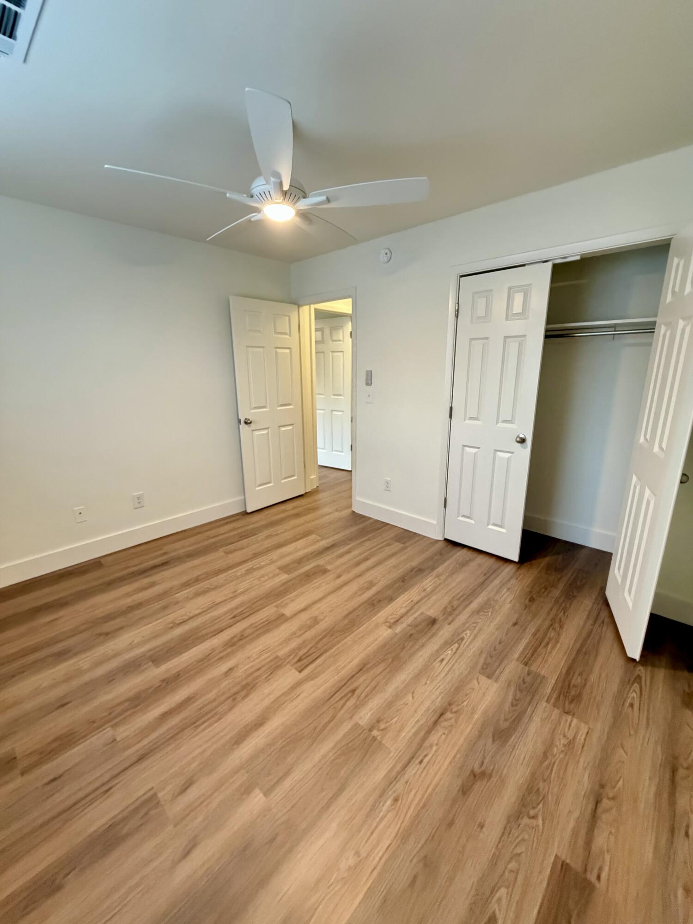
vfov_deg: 102.1
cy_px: 462
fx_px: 374
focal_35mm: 14
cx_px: 346
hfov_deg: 85.7
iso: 800
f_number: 2.2
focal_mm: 2.22
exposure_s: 1/60
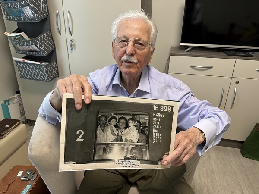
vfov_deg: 56.8
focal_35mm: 24
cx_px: 130
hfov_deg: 71.6
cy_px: 97
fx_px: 180
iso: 100
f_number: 1.78
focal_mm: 6.86
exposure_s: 1/50
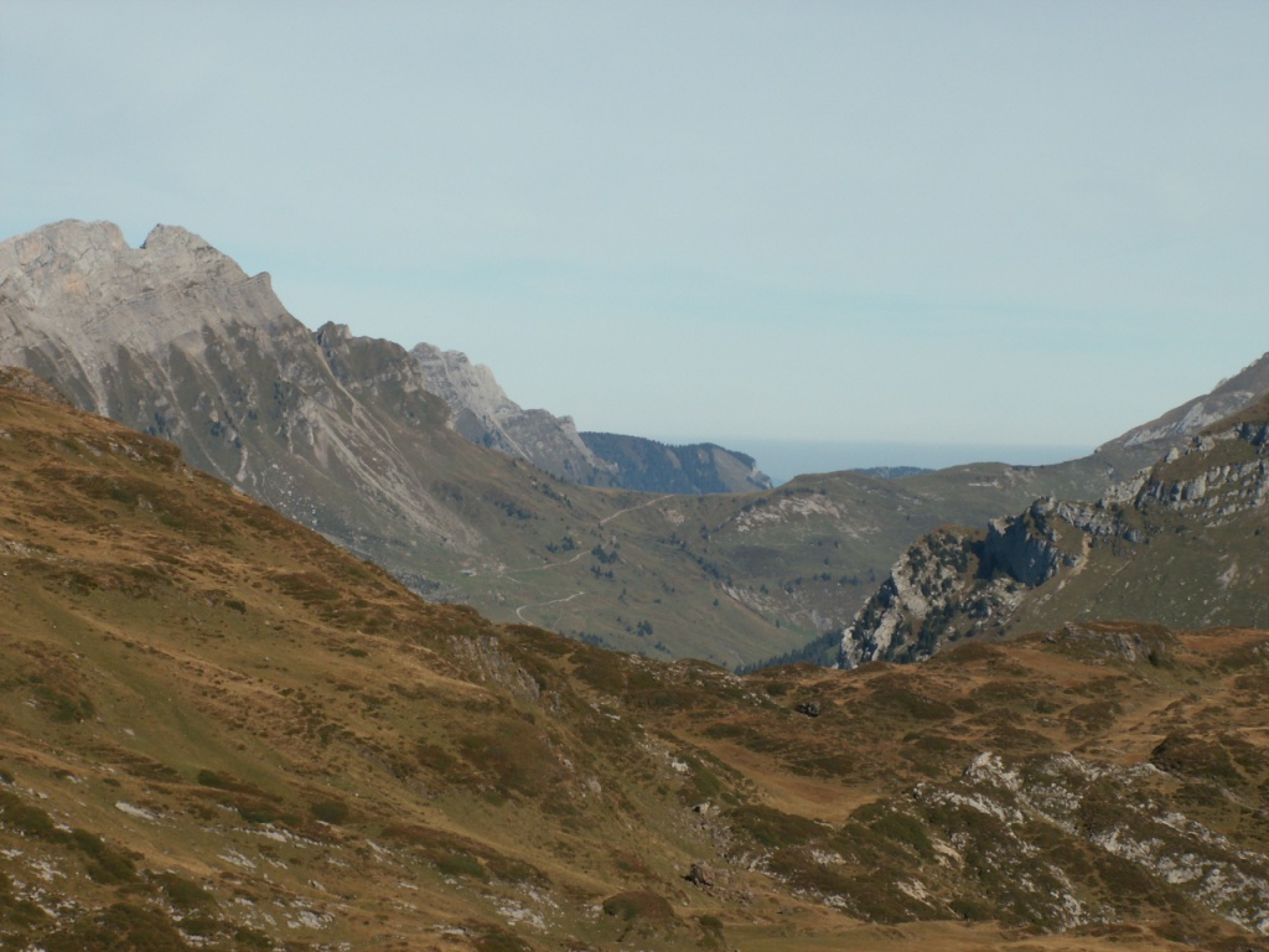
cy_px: 476
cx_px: 634
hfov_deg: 17.3
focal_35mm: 114
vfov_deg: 13.0
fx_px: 4179
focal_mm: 18.59
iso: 50
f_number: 8
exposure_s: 1/250
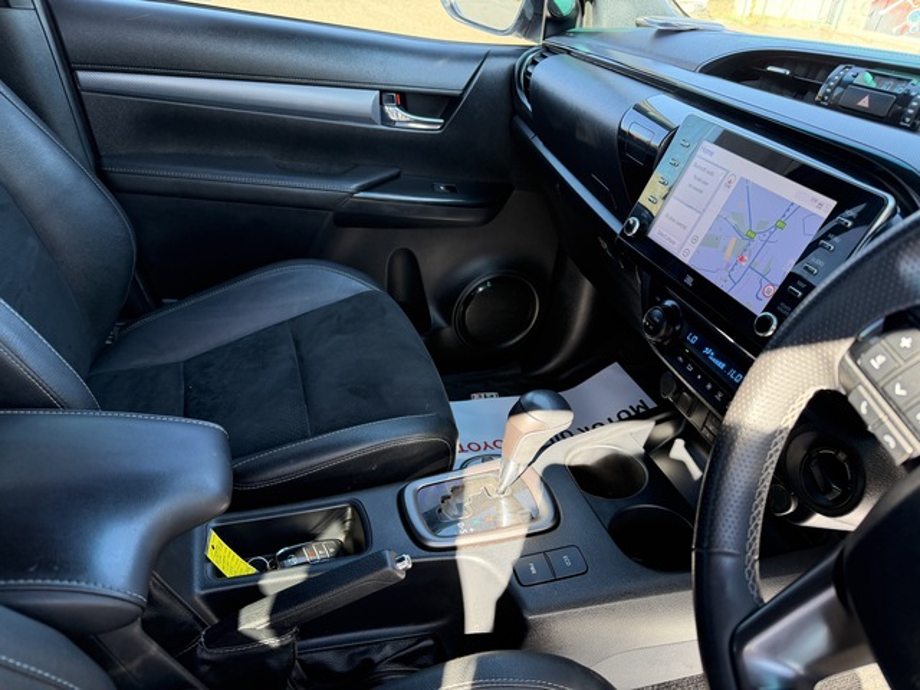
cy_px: 345
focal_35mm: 24
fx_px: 638
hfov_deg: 71.6
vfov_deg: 56.8
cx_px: 460
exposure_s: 1/138
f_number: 1.78
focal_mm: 6.76
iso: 200
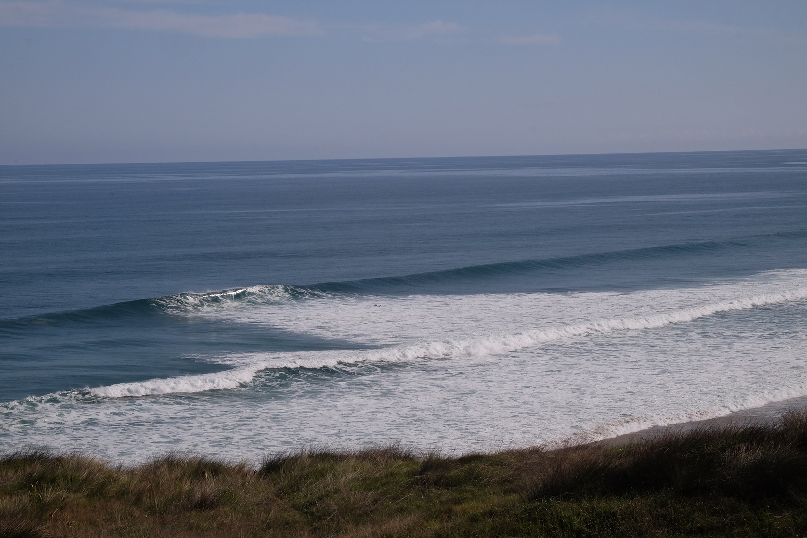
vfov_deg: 16.5
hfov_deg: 24.5
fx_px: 1861
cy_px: 269
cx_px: 404
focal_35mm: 83
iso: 800
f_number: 18
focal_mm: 55
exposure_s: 1/420
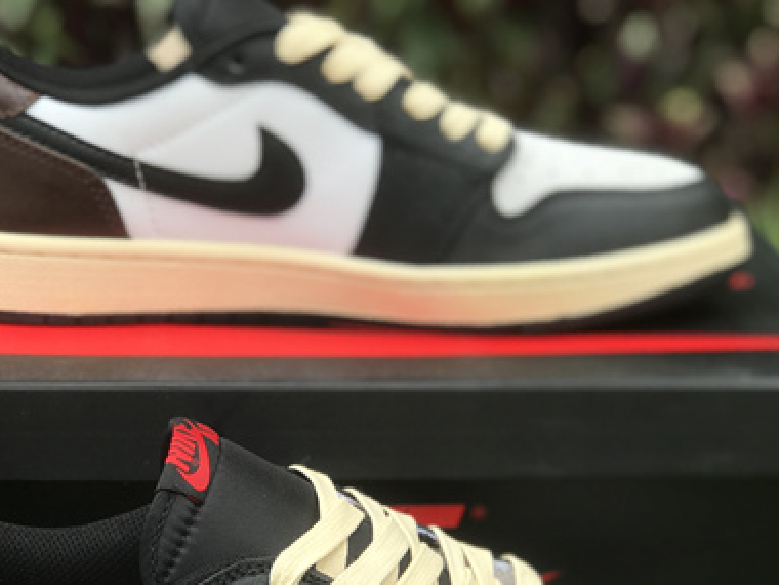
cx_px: 336
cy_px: 426
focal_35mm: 111
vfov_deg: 13.3
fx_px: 2498
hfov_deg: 17.7
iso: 20
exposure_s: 1/191
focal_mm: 6.6
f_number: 2.8
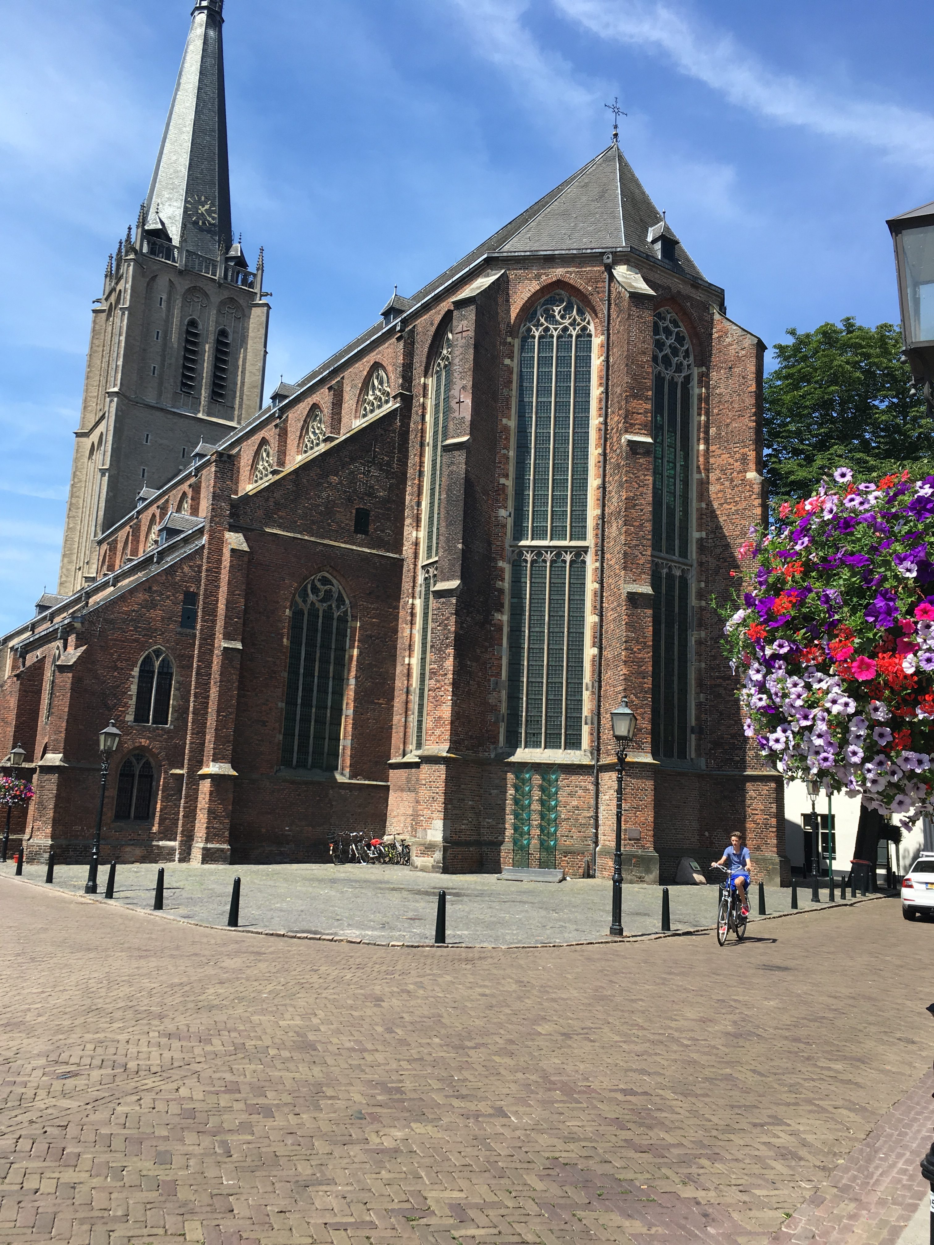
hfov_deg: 48.2
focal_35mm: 29
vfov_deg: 61.7
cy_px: 622
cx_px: 467
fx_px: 1043
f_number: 2.2
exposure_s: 1/1166
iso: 25
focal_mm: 4.15
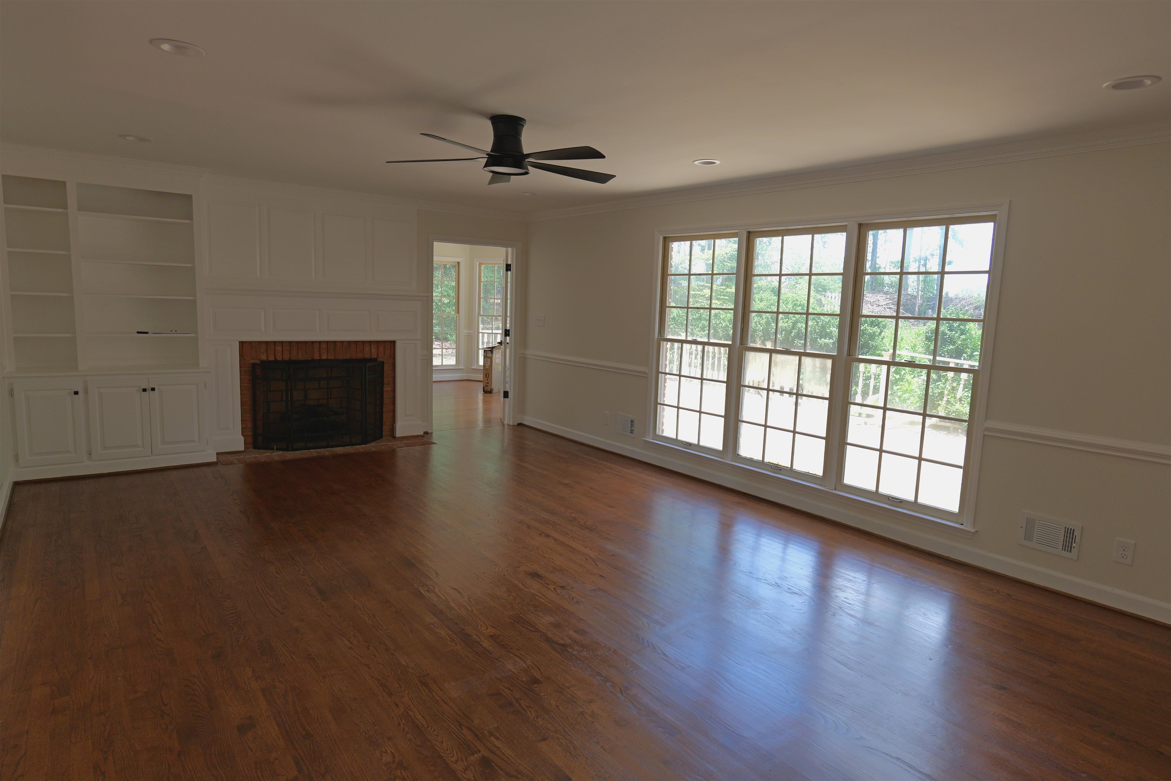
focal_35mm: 20
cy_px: 390
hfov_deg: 84.0
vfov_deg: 61.9
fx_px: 651
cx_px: 586
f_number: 5
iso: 400
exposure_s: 1/200
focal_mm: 20
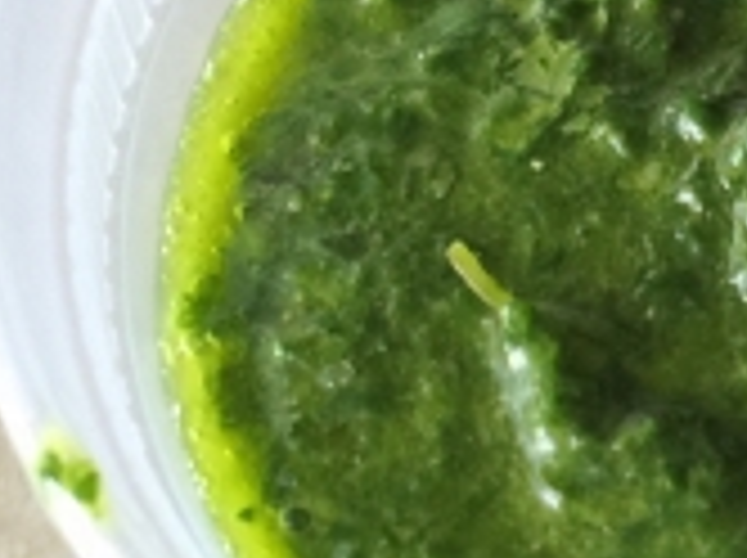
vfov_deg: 13.2
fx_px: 2413
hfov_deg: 16.9
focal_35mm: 112
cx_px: 882
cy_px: 302
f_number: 2.2
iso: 40
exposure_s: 1/15
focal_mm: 4.15
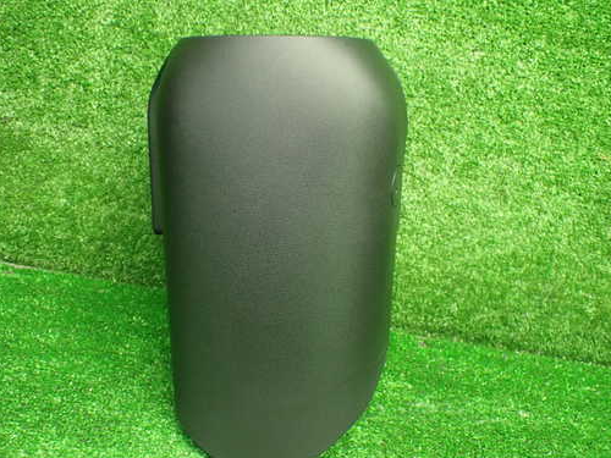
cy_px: 245
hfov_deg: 51.2
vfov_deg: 39.6
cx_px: 264
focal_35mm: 36
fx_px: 635
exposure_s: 1/80
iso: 800
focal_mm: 5.4
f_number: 2.3
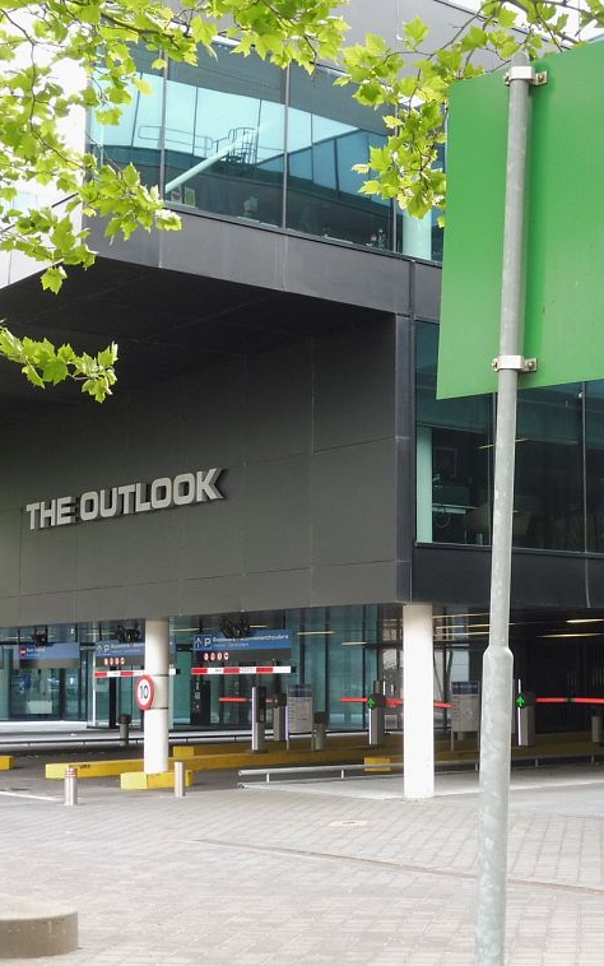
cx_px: 545
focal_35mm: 63
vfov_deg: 32.5
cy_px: 486
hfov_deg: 20.2
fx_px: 1659
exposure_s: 1/60
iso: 160
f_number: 4.1
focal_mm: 7.9
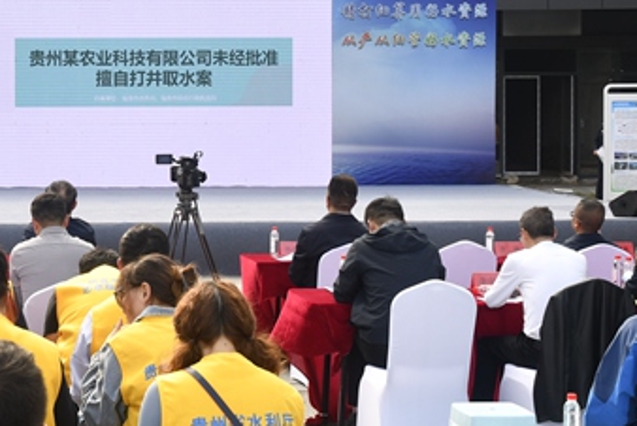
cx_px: 89
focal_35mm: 78
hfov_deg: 25.3
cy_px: 137
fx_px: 1381
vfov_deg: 17.5
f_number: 6.3
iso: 250
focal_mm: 22
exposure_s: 1/200
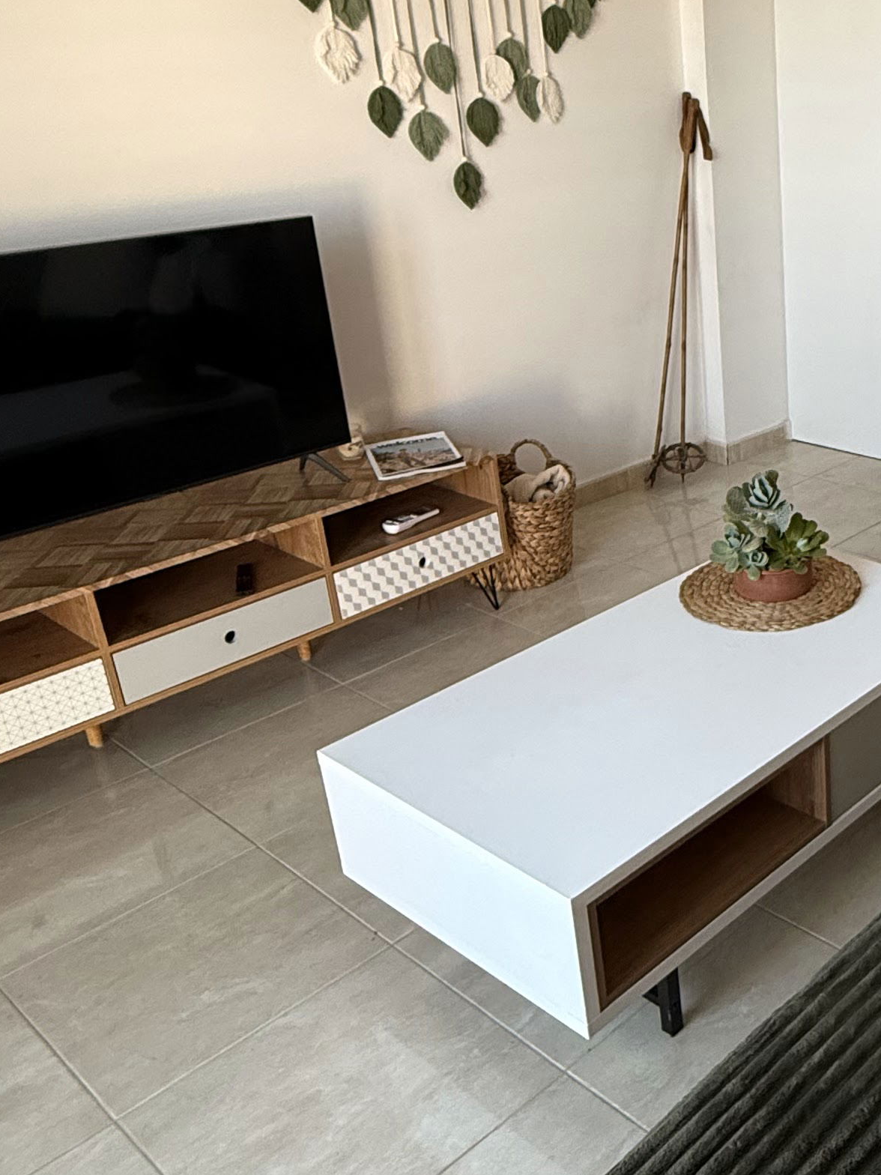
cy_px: 538
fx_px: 1222
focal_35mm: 36
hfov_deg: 36.4
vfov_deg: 51.3
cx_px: 840
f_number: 2.2
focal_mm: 2.22
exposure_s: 1/99
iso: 250
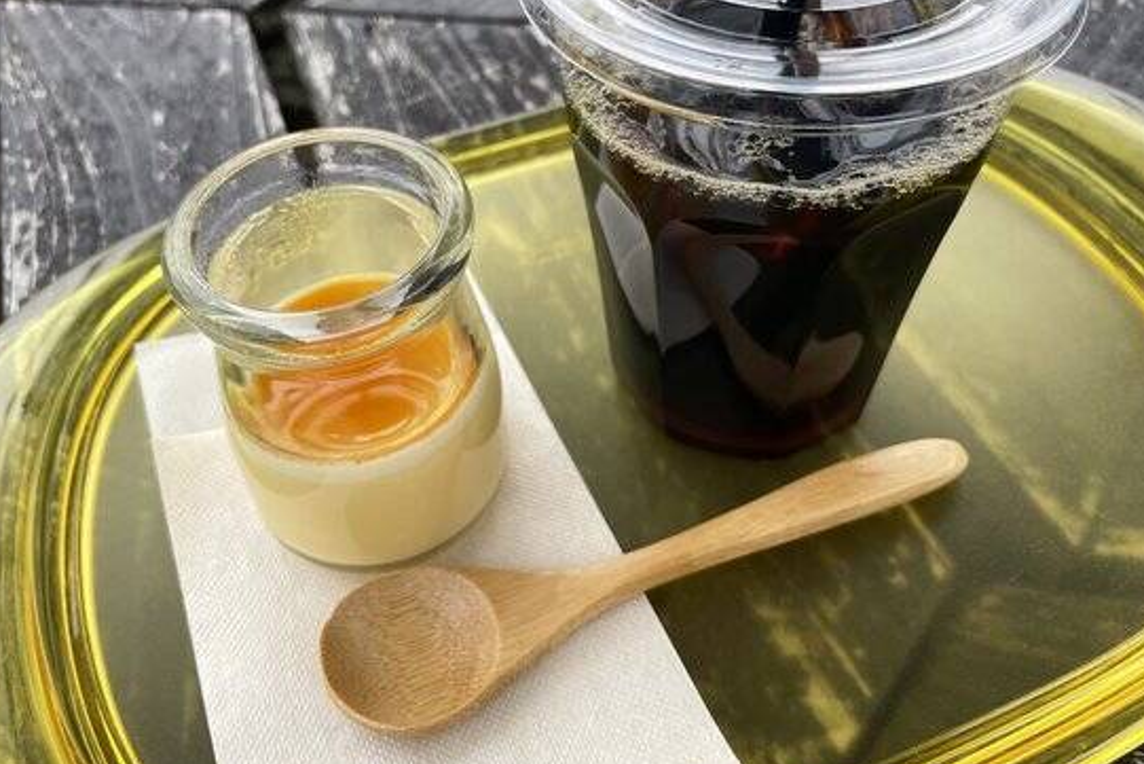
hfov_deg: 58.6
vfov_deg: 40.8
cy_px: 284
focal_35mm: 32
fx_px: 1017
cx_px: 516
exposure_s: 1/1221
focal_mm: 4.2
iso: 32
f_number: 1.6
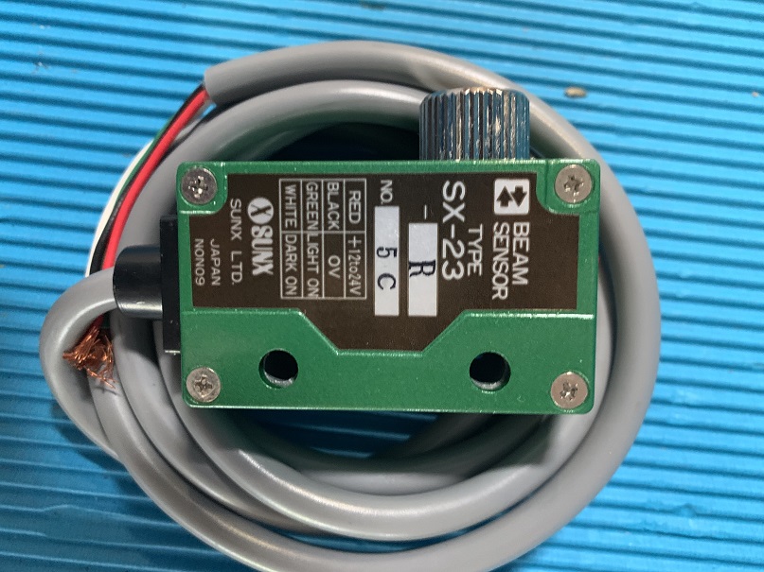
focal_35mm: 26
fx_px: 574
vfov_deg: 53.1
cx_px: 382
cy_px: 286
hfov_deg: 67.3
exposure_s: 1/32
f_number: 1.8
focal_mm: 4.25
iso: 400
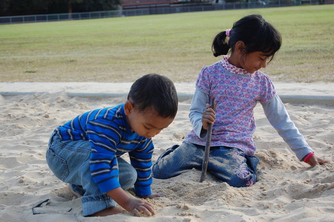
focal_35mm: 82
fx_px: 765
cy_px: 111
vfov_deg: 16.5
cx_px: 167
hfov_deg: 24.6
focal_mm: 55
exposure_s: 1/125
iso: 200
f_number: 5.6
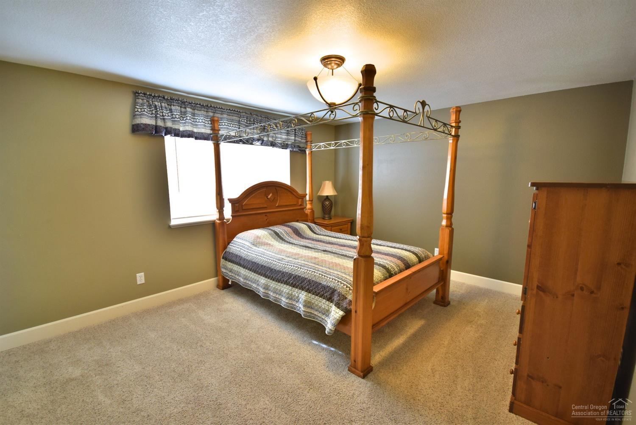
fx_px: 265
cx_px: 318
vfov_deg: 77.4
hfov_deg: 100.4
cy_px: 212
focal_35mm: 15
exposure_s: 1/25
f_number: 4.5
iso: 250
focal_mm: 10
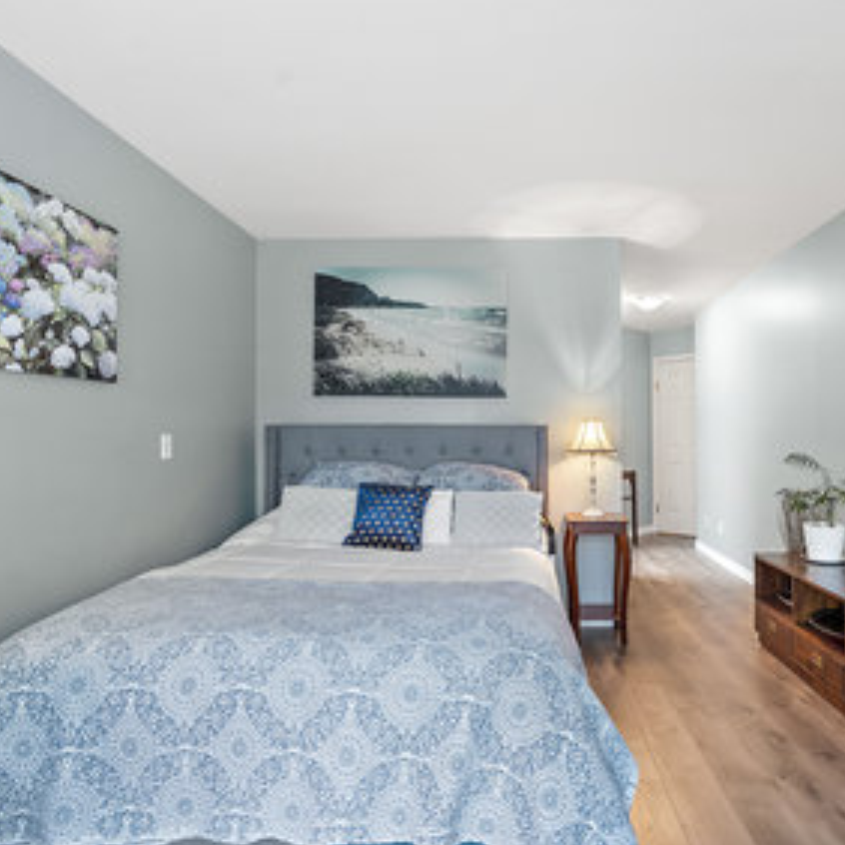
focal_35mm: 21
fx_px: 580
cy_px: 420
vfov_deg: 72.1
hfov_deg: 71.3
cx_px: 514
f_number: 7.1
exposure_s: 1.3
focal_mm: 16
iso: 320
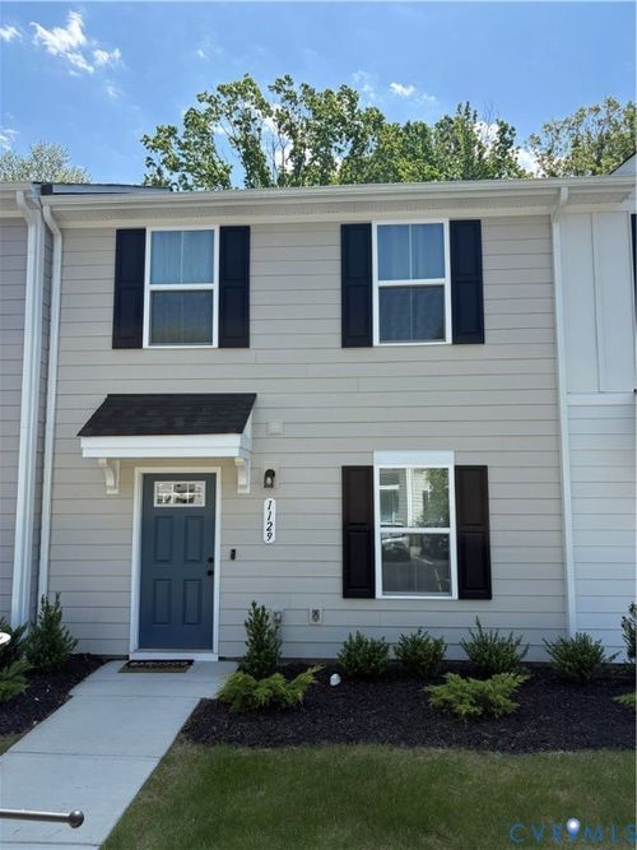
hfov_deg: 53.0
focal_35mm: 26
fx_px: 638
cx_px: 318
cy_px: 425
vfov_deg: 67.3
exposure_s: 1/2985
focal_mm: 5.96
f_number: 1.6
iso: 64
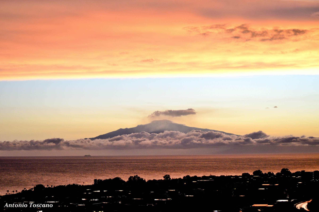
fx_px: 729
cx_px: 160
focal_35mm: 82
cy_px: 106
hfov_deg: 24.7
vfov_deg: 16.5
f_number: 4.5
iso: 400
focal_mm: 55
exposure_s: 1/125
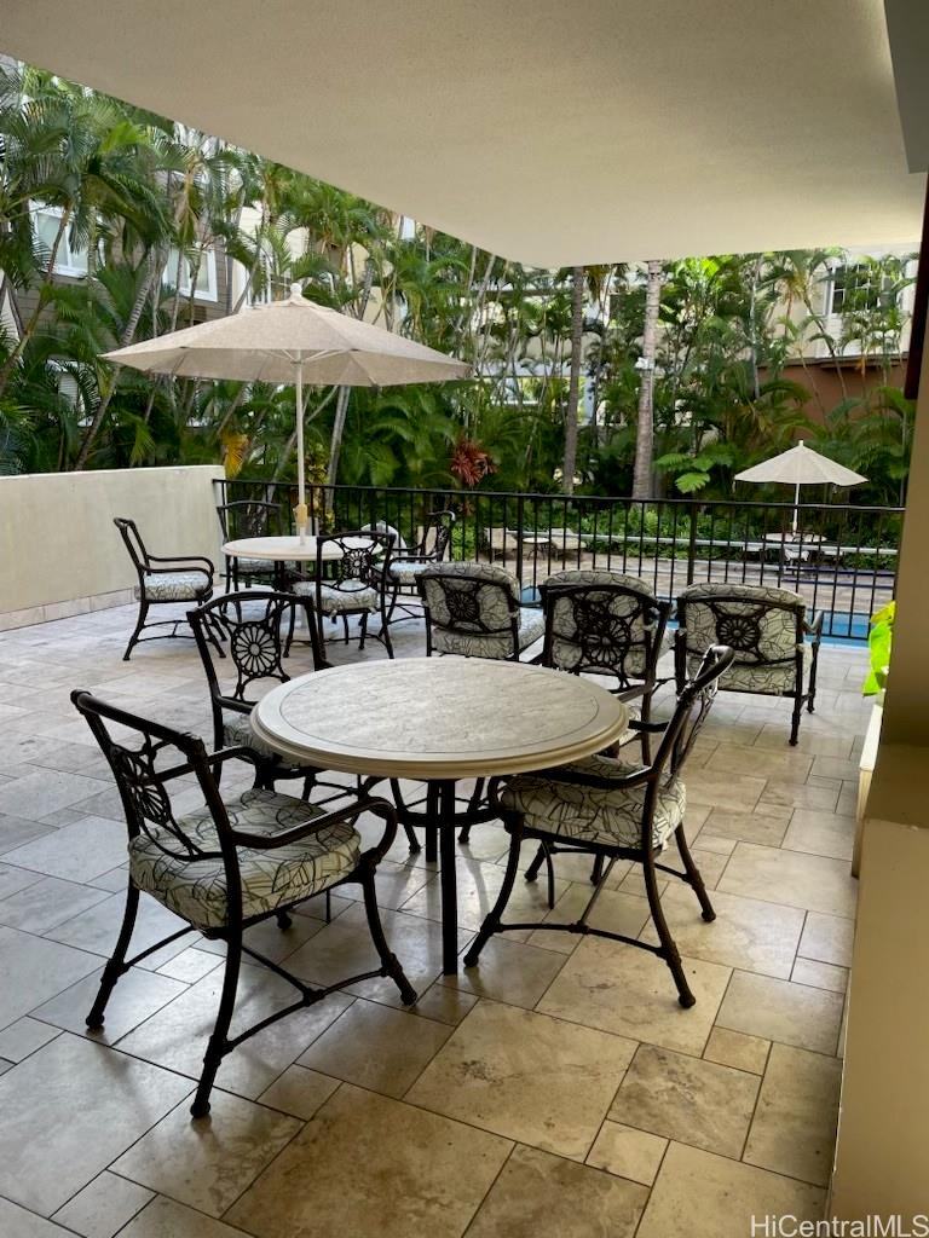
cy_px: 619
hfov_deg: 53.1
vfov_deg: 67.3
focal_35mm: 26
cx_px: 464
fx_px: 930
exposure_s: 1/146
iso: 32
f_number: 1.6
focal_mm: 4.2
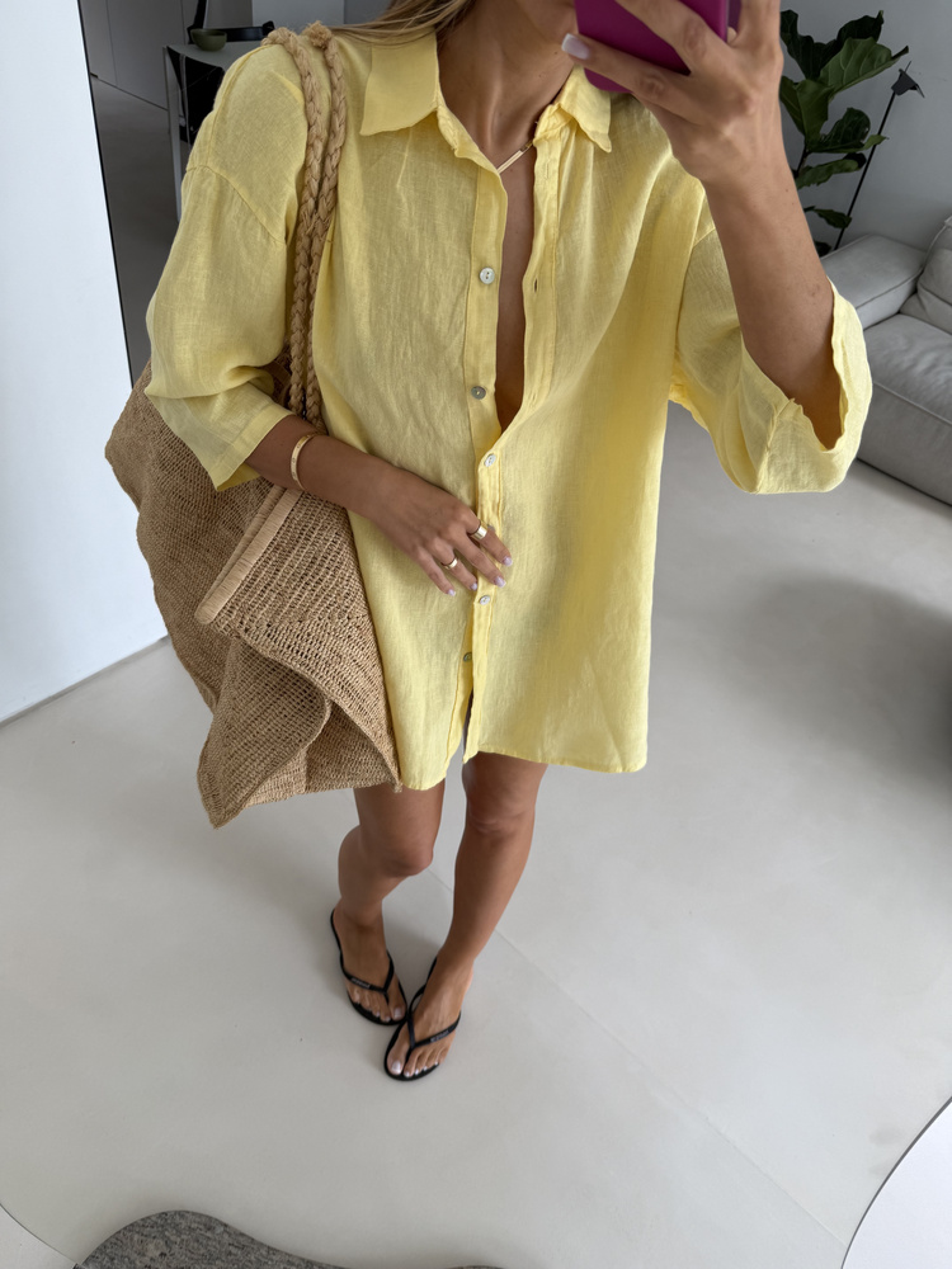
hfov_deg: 56.8
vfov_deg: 71.6
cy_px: 634
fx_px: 880
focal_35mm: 24
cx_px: 476
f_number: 1.78
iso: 64
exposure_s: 1/121
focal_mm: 6.76
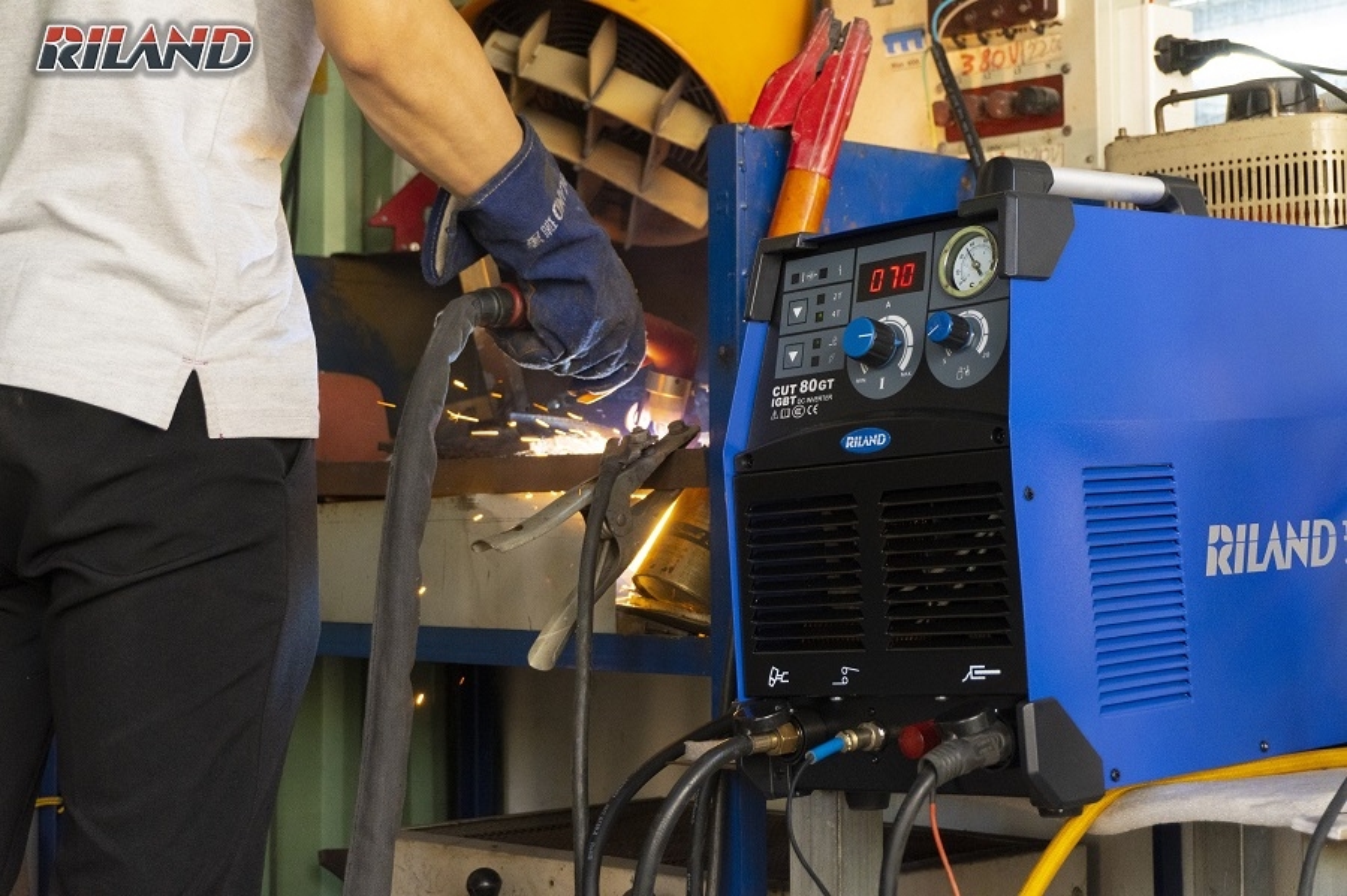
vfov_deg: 22.1
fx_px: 2300
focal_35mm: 62
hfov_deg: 32.6
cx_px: 674
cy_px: 448
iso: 2000
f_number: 5.6
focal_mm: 41
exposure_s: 1/200
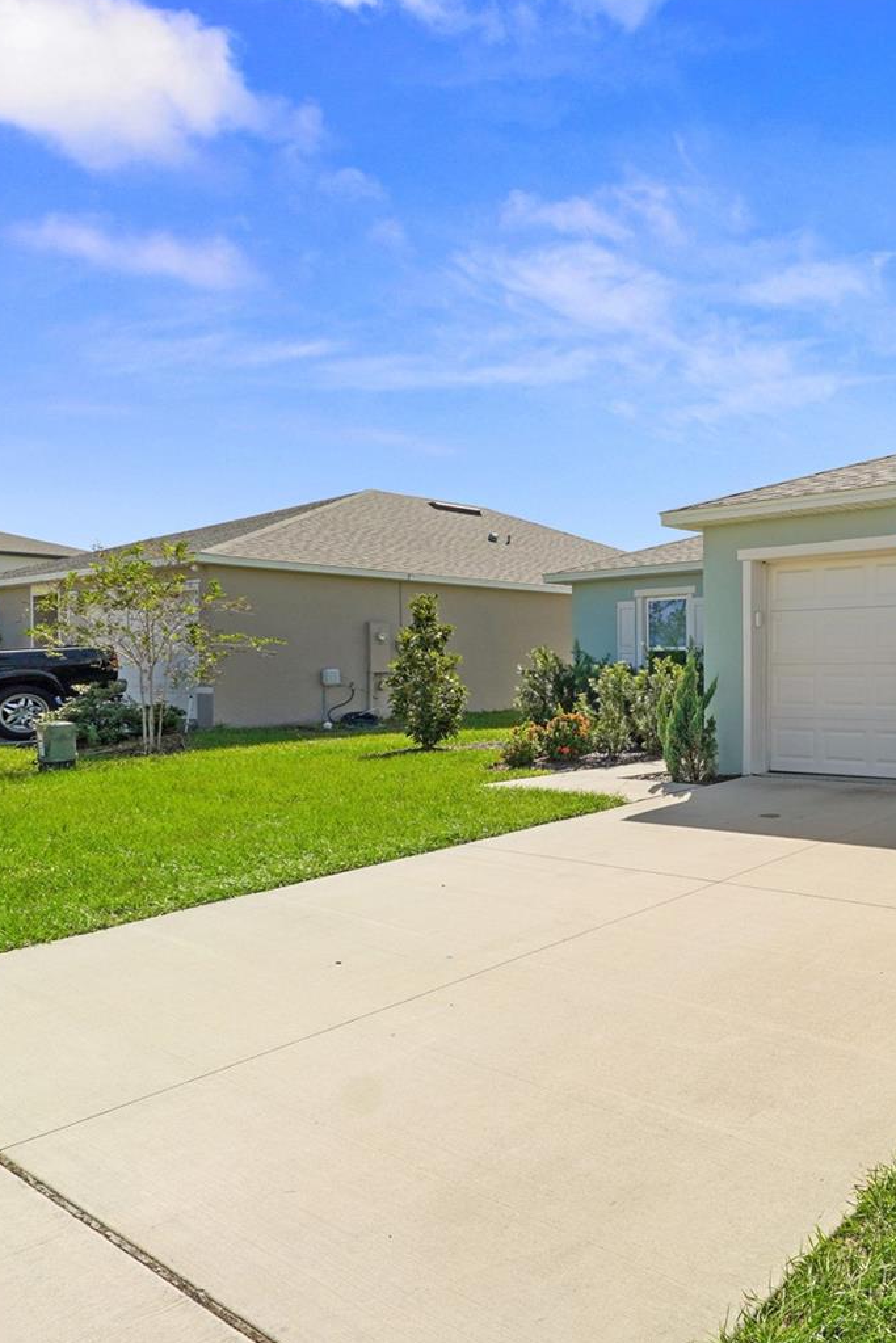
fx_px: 962
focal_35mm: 26
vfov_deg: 69.8
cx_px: 929
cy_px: 683
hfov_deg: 42.0
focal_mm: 11
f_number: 8
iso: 100
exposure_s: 1/60
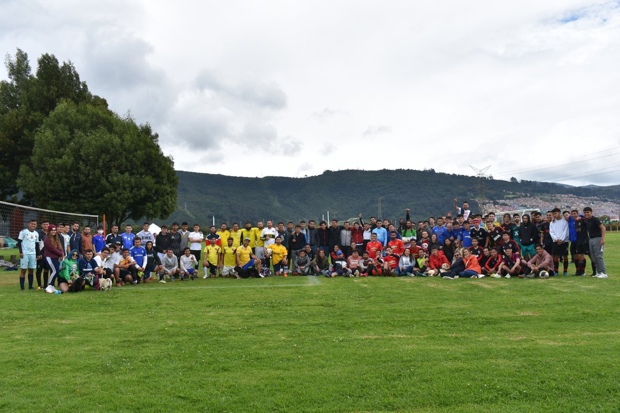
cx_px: 310
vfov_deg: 40.0
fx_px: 568
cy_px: 206
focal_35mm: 33
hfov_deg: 57.2
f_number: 8
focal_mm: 22
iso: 180
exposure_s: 1/500
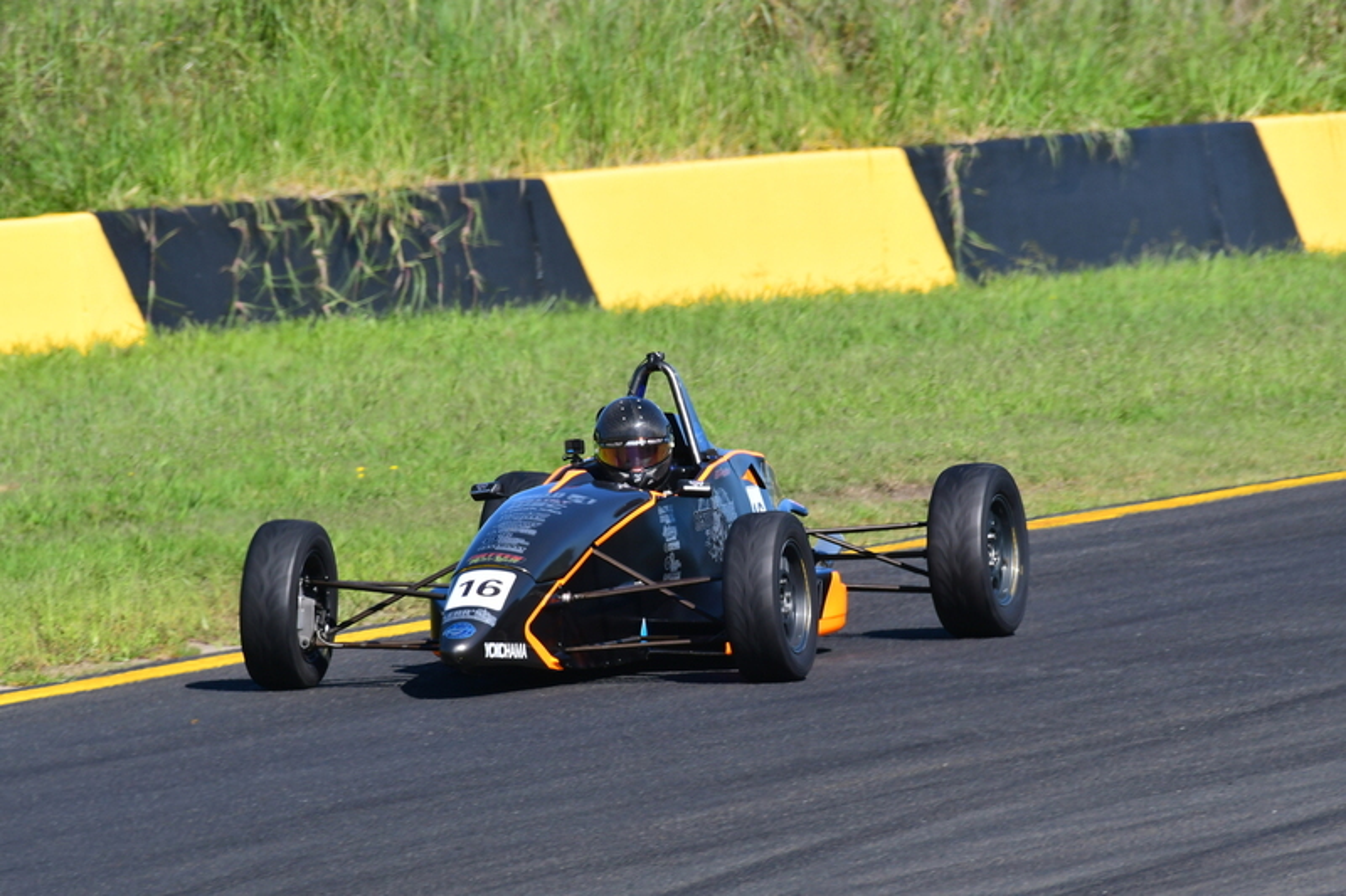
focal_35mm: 750
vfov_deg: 1.8
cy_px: 448
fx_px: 28034
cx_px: 673
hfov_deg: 2.8
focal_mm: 500
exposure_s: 1/640
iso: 500
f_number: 11
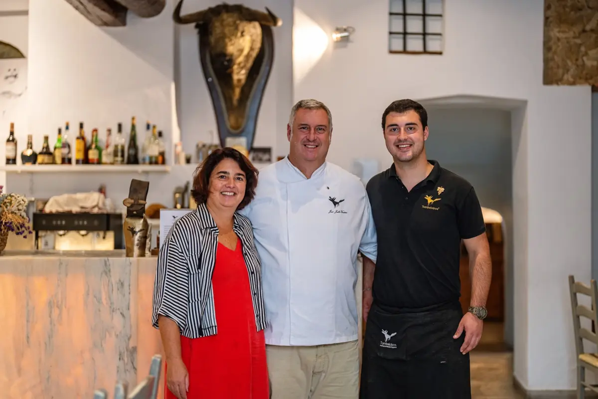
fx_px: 830
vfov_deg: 27.0
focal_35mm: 50
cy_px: 200
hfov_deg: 39.6
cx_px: 299
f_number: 1.3
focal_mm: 50
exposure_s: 1/250
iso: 640
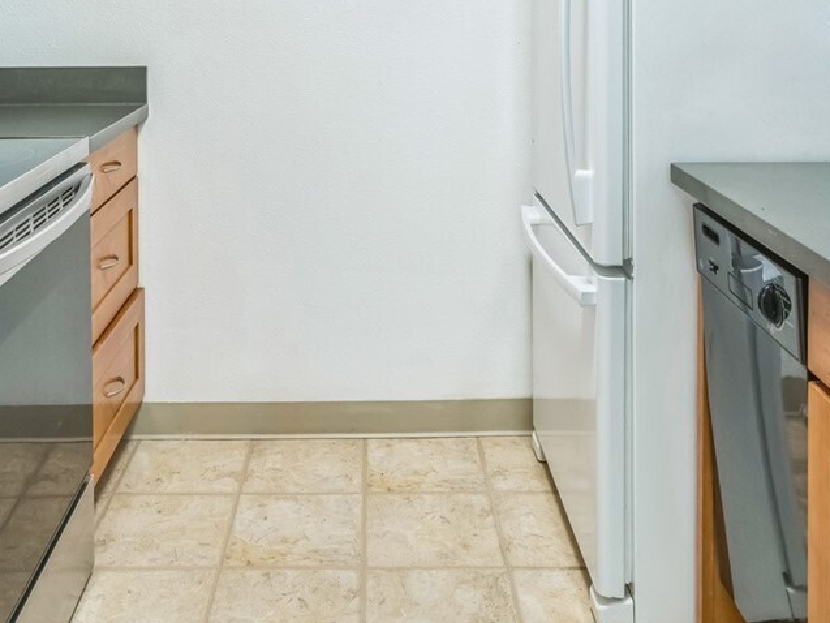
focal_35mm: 41
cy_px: 1
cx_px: 367
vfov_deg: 32.4
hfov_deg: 45.7
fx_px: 983
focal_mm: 16
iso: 320
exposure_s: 1/4
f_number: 8
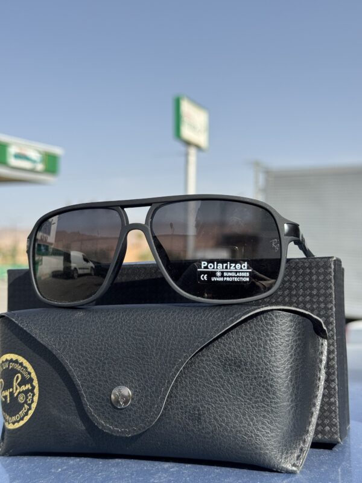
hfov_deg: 30.3
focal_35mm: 48
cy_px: 242
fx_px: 669
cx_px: 181
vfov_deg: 39.7
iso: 64
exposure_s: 1/4608
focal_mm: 6.76
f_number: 1.78
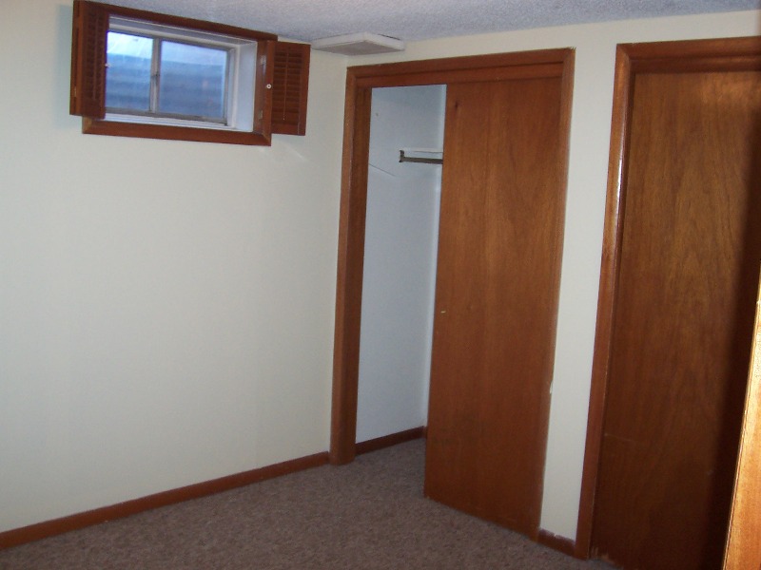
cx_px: 380
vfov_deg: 38.7
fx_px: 813
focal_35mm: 37
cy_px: 285
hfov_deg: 50.1
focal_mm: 5.6
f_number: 2.8
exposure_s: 1/60
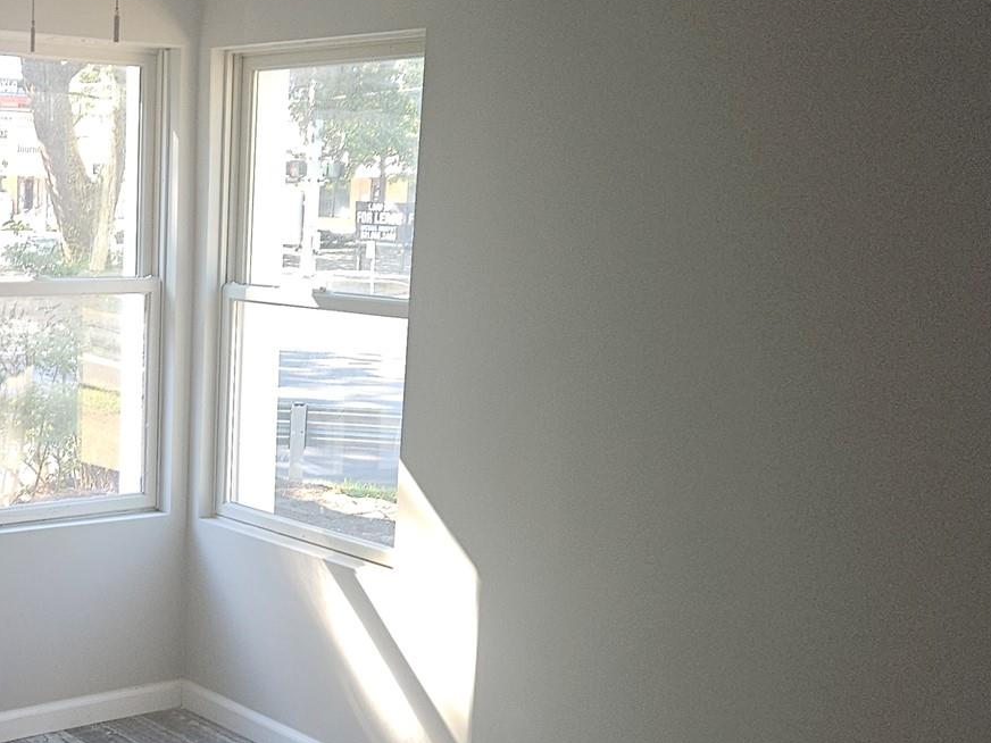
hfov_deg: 34.2
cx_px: 163
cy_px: 437
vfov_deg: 27.0
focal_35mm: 54
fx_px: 1546
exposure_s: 1/60
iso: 40
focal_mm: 5.4
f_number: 1.8
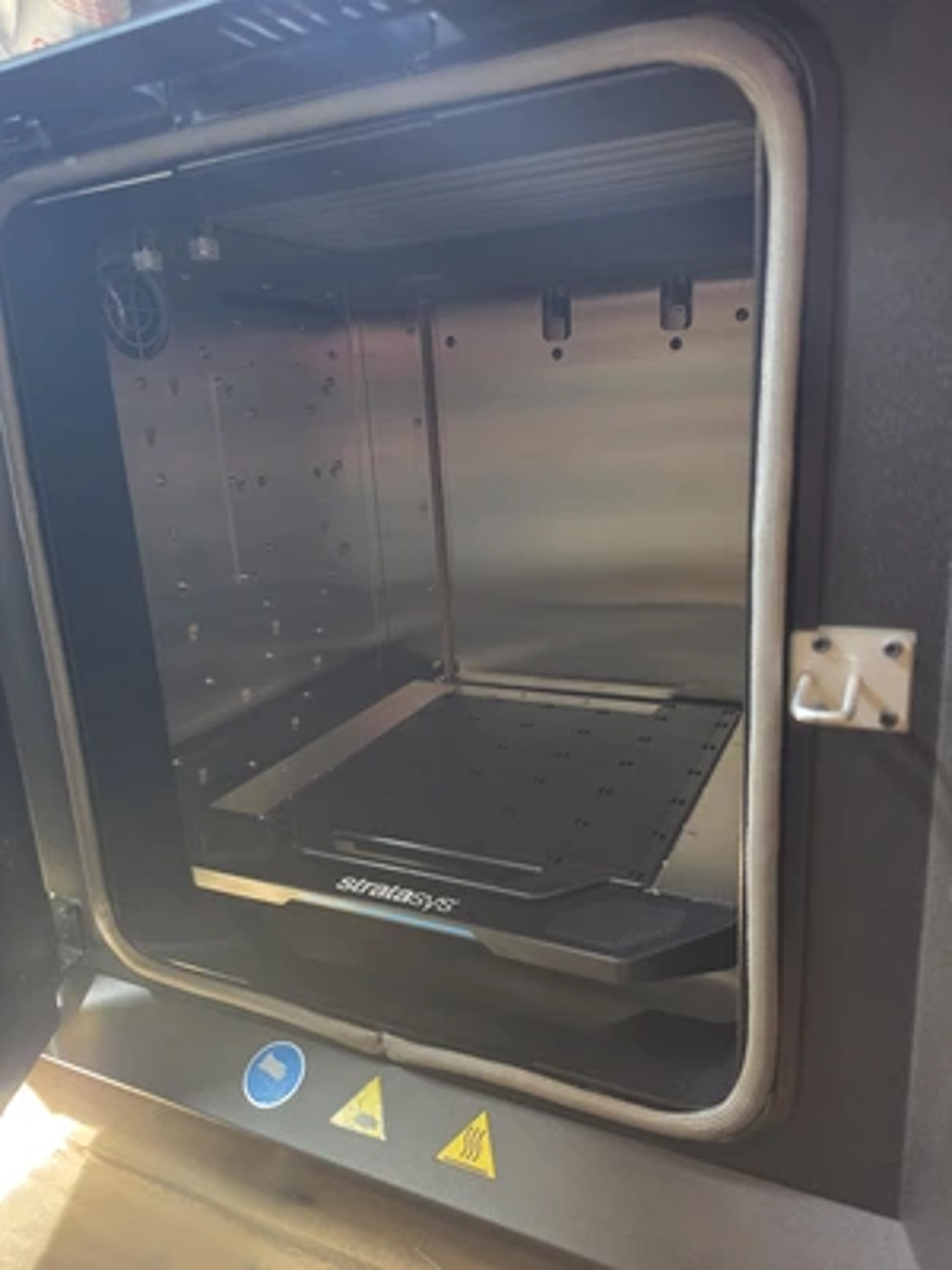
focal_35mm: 23
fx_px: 843
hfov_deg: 58.9
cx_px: 476
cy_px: 635
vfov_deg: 73.9
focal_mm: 6.5
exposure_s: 1/120
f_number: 1.4
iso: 1250
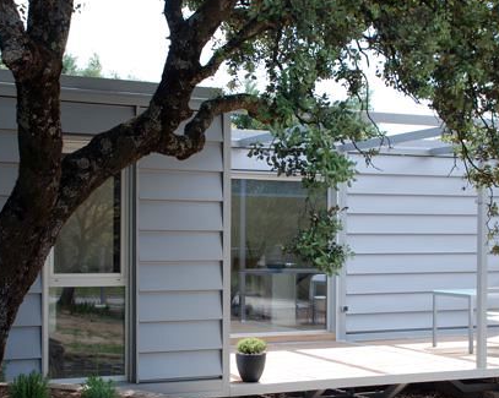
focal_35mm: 62
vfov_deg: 24.5
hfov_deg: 30.5
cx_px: 257
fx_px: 915
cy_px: 253
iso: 100
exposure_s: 1/160
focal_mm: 28
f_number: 6.3
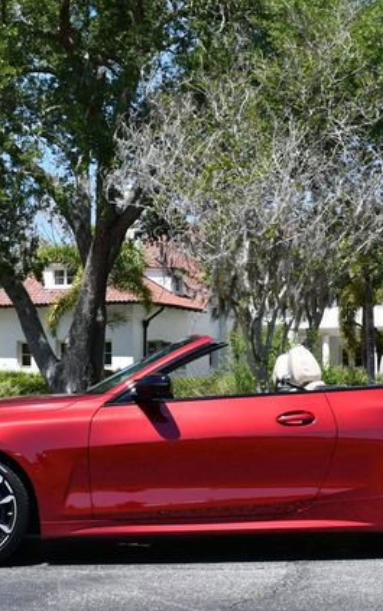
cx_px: 207
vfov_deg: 27.8
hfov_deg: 17.6
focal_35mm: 74
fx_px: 1234
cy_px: 308
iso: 110
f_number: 8
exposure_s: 1/250
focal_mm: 24
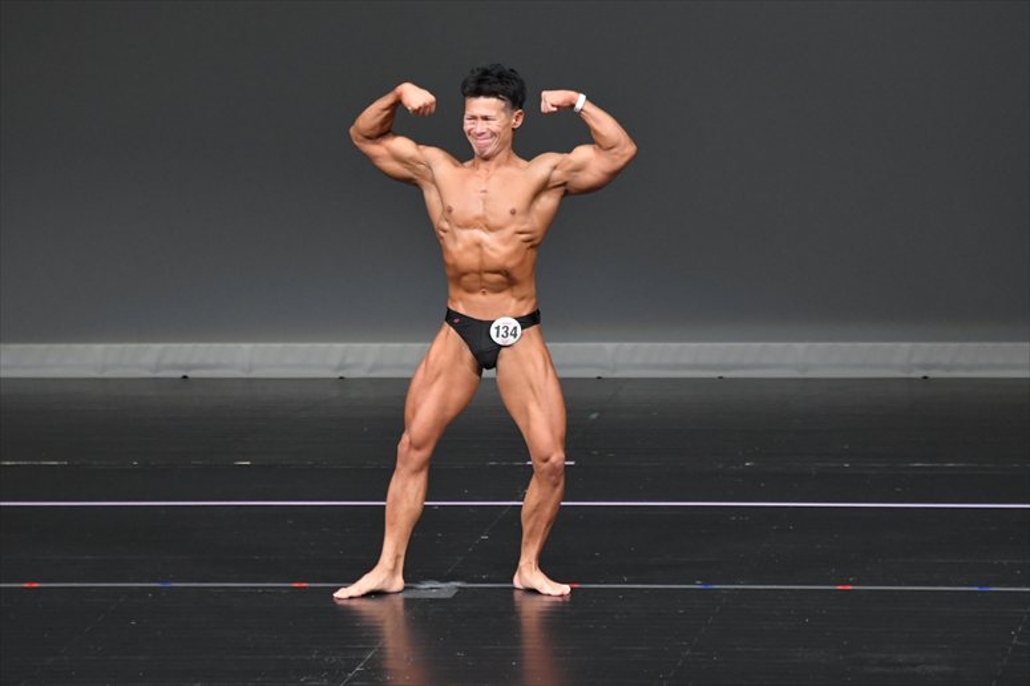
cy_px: 343
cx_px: 515
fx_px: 9008
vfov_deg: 4.4
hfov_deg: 6.5
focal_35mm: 315
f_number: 5.6
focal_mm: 210
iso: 4000
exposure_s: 1/400
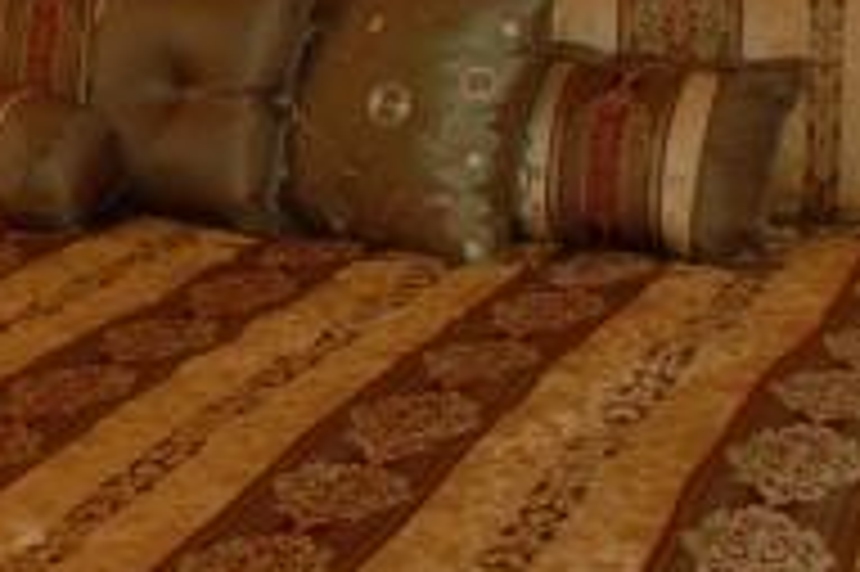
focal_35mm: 125
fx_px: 2983
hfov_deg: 16.0
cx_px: -77
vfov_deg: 10.8
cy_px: -113
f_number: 3.8
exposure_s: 1/60
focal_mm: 22
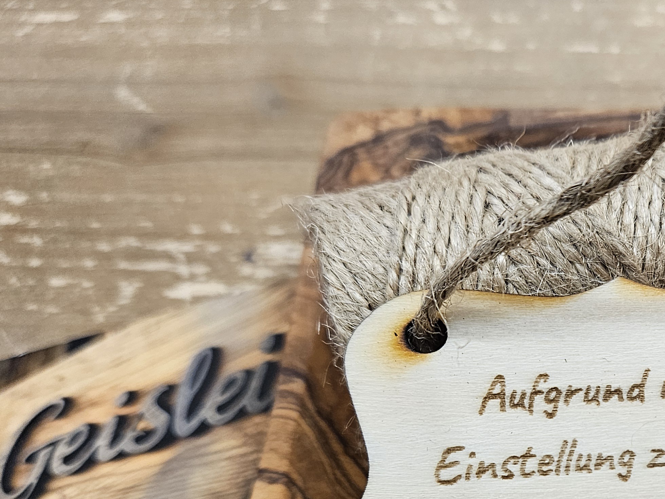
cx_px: 581
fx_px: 903
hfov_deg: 38.1
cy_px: 476
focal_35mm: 47
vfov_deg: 29.3
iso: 250
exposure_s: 1/101
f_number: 1.8
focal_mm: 5.4
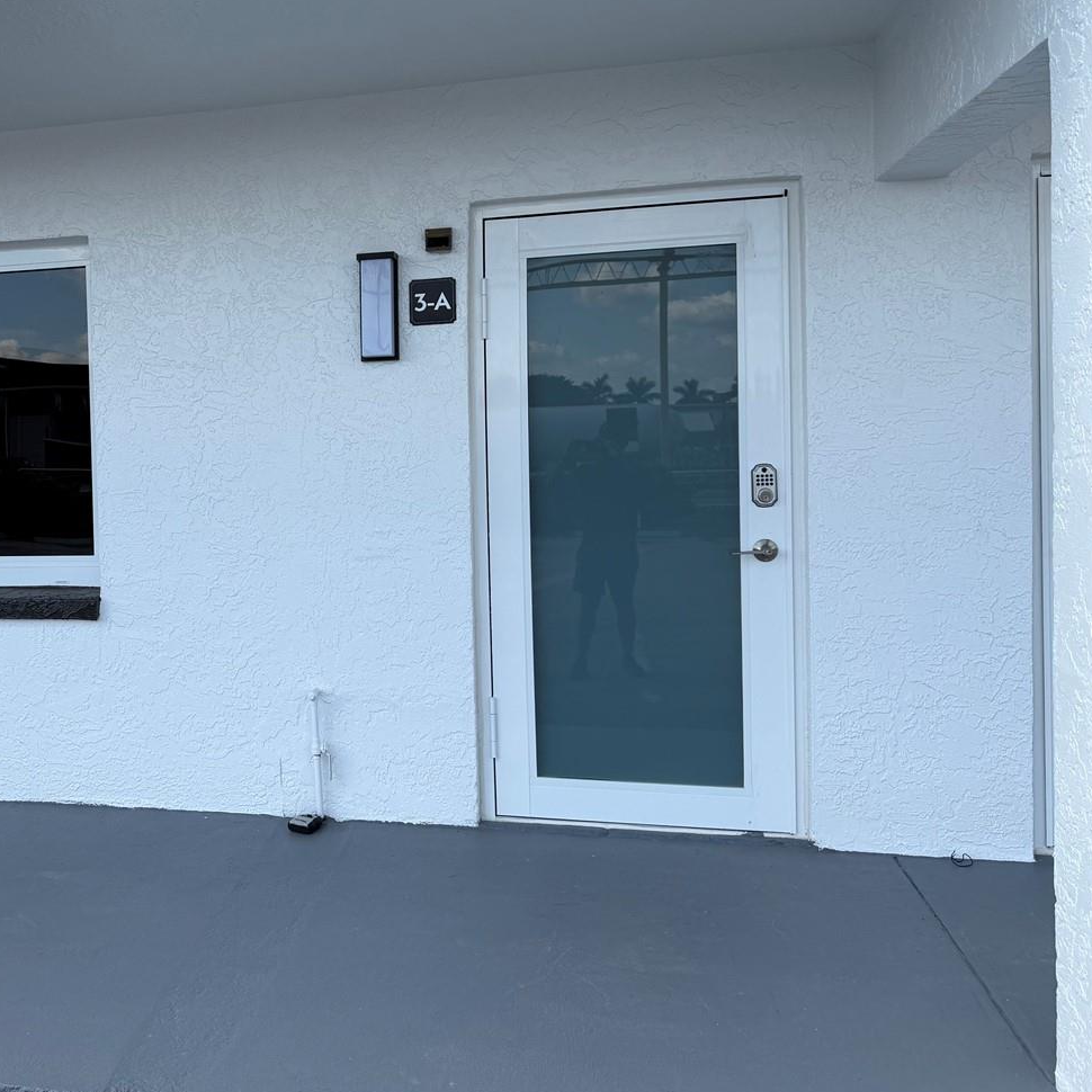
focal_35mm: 35
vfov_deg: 47.1
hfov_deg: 44.7
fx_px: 1249
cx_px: 205
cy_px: 469
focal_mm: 6.76
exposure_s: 1/2370
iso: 80
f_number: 1.78
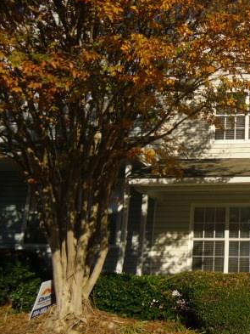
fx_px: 423
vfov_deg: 42.9
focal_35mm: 44
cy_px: 170
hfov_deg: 30.3
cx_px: 256
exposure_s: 1/200
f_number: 8
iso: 64
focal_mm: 4.9
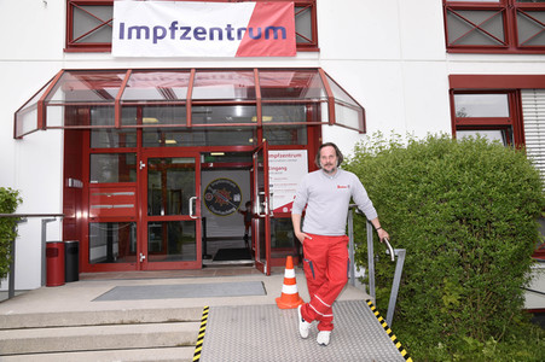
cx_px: 272
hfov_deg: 67.4
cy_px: 181
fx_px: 408
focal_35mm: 27
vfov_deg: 47.9
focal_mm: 27
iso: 400
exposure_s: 1/160
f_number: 10
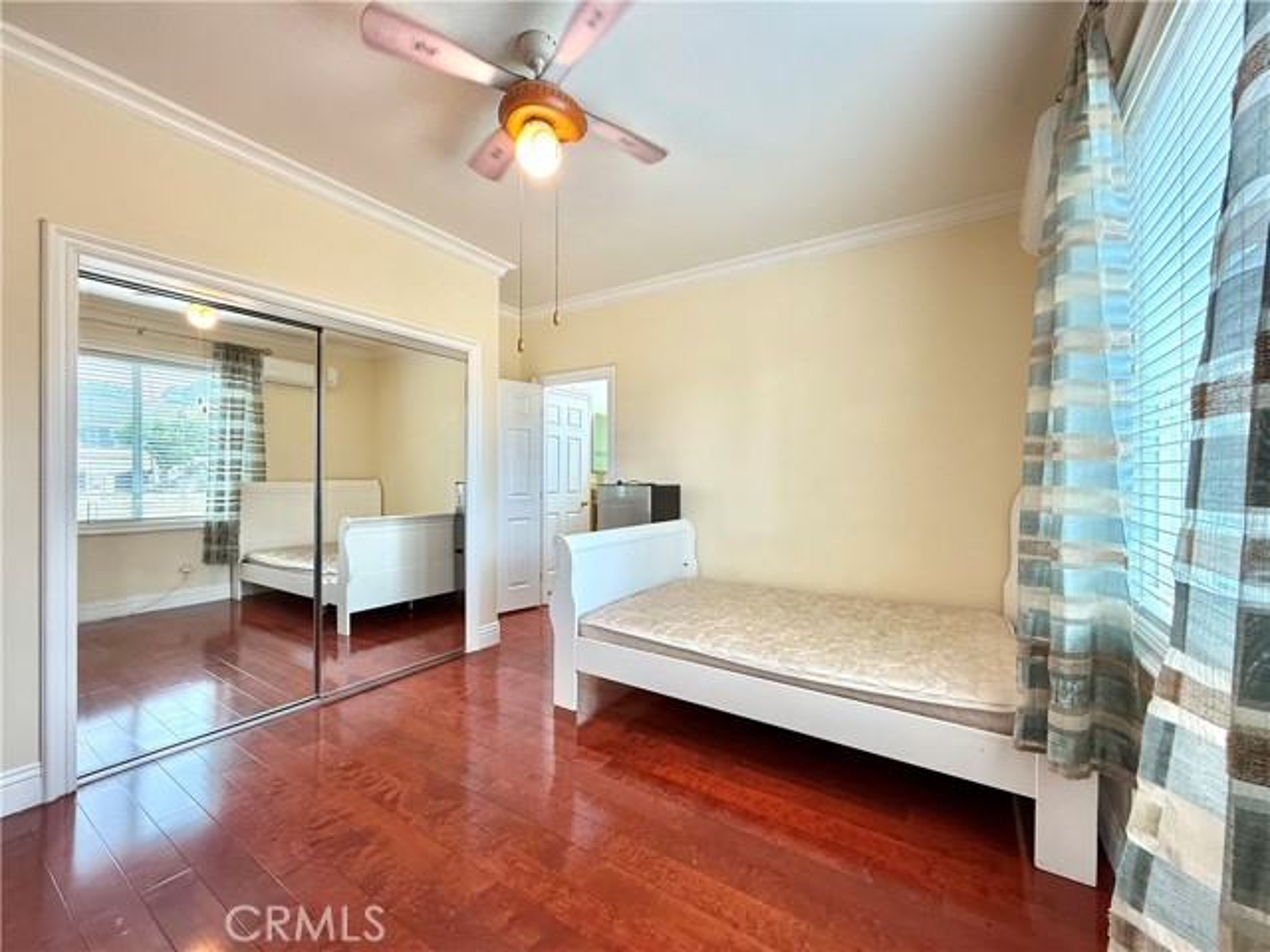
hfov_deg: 102.1
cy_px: 476
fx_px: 514
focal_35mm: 14
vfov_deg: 85.7
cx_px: 635
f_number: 2.2
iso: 160
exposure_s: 1/120
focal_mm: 2.22
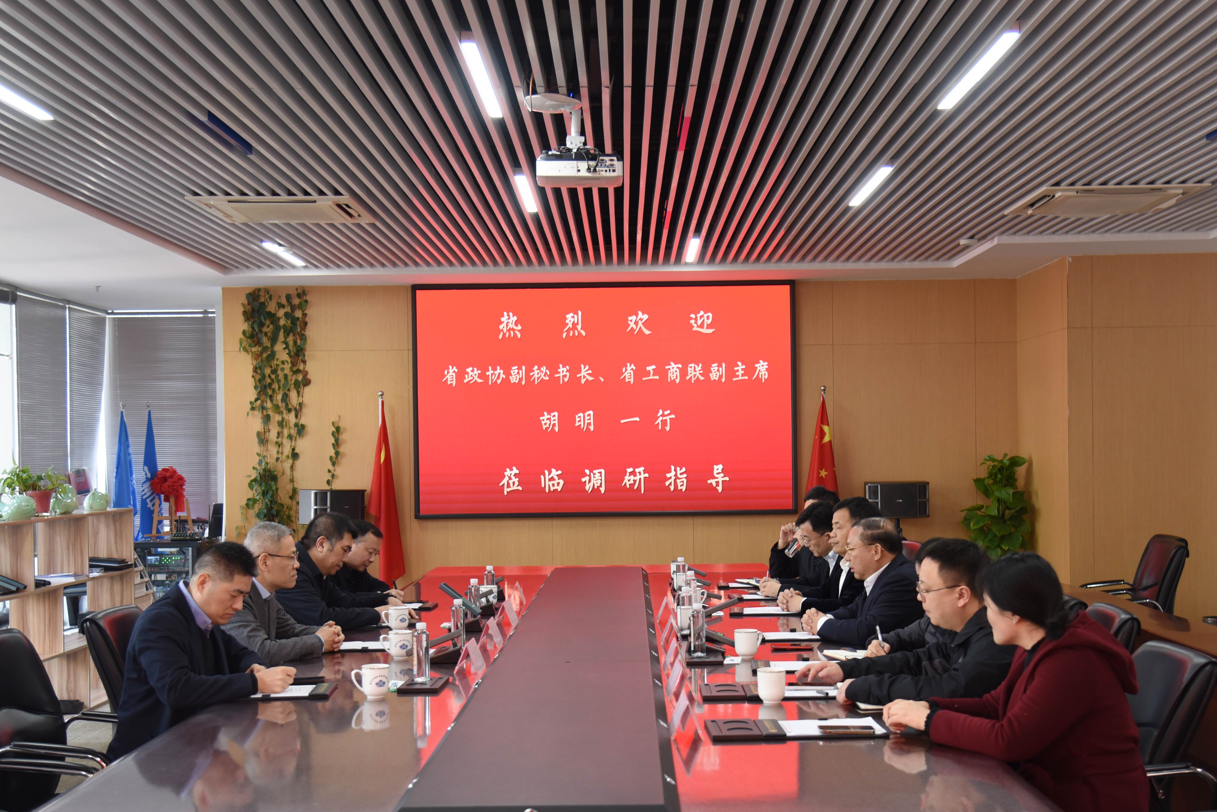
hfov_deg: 44.5
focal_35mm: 44
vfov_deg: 30.5
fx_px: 1488
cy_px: 443
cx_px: 619
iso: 1000
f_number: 4
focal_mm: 38
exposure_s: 1/80
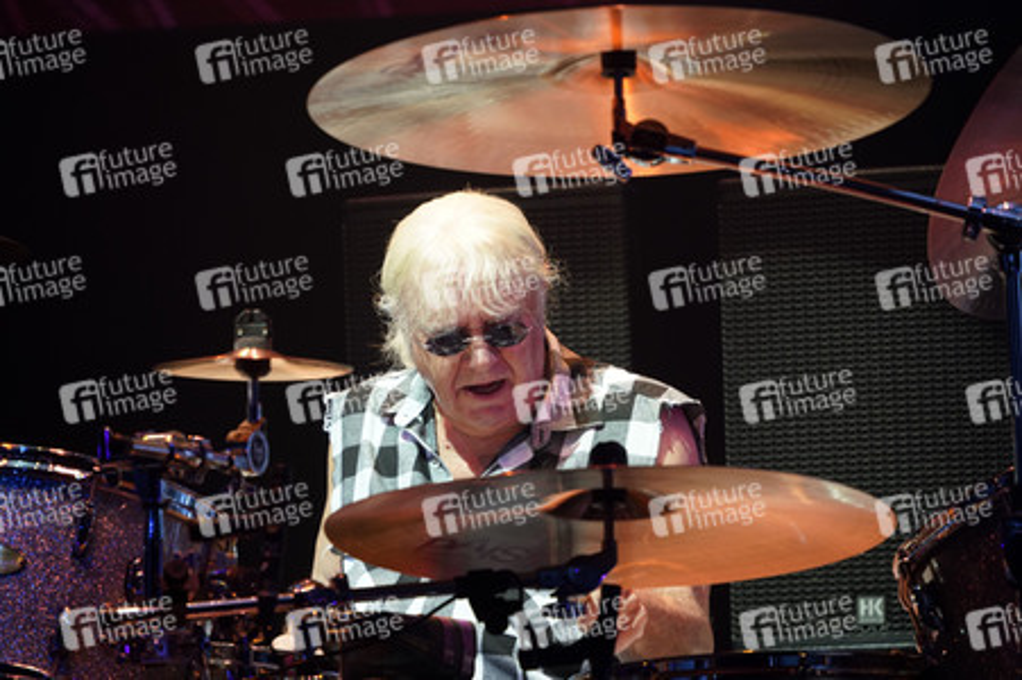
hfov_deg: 10.3
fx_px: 5673
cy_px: 340
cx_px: 511
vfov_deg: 6.9
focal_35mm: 200
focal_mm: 200
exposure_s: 1/320
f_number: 5.6
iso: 1600
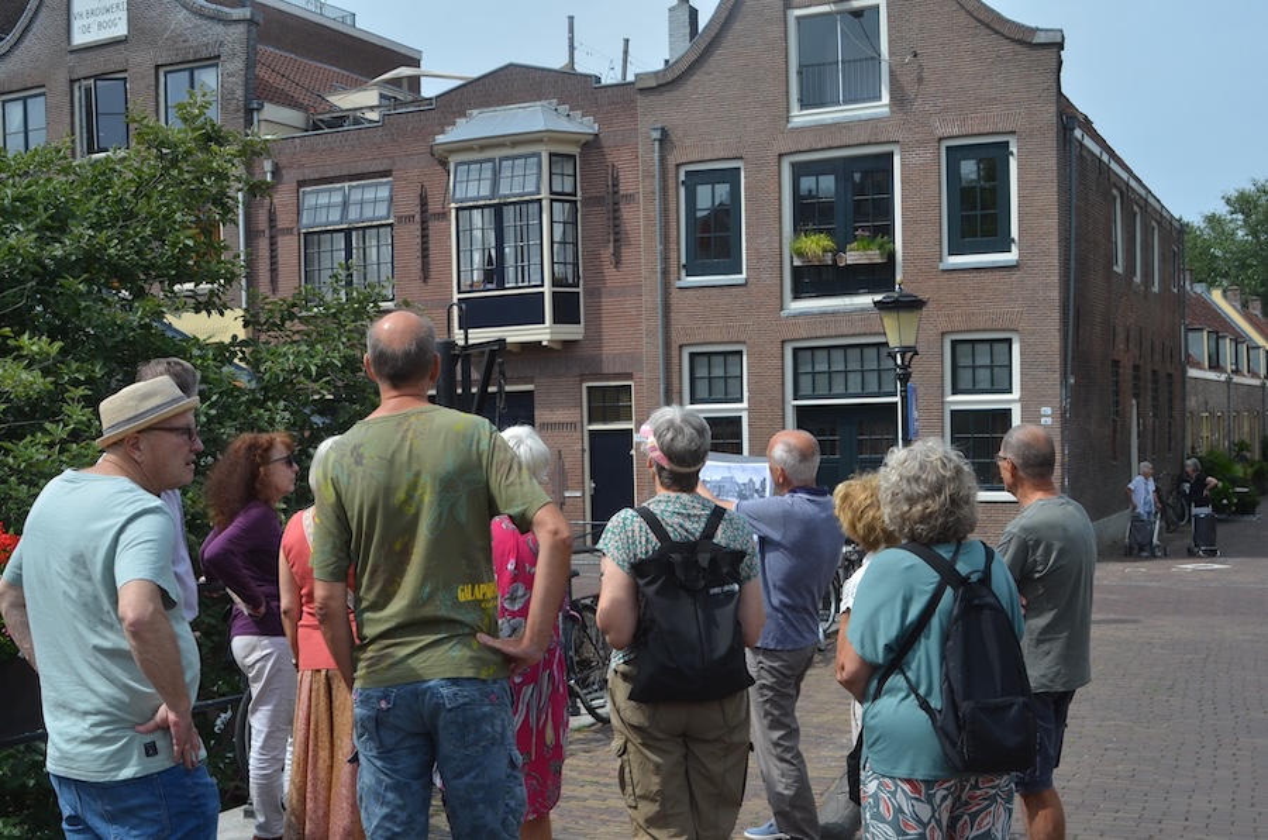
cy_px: 420
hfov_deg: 46.5
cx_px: 634
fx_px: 1476
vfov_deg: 31.8
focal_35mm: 42
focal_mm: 28
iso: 100
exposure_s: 1/250
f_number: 8
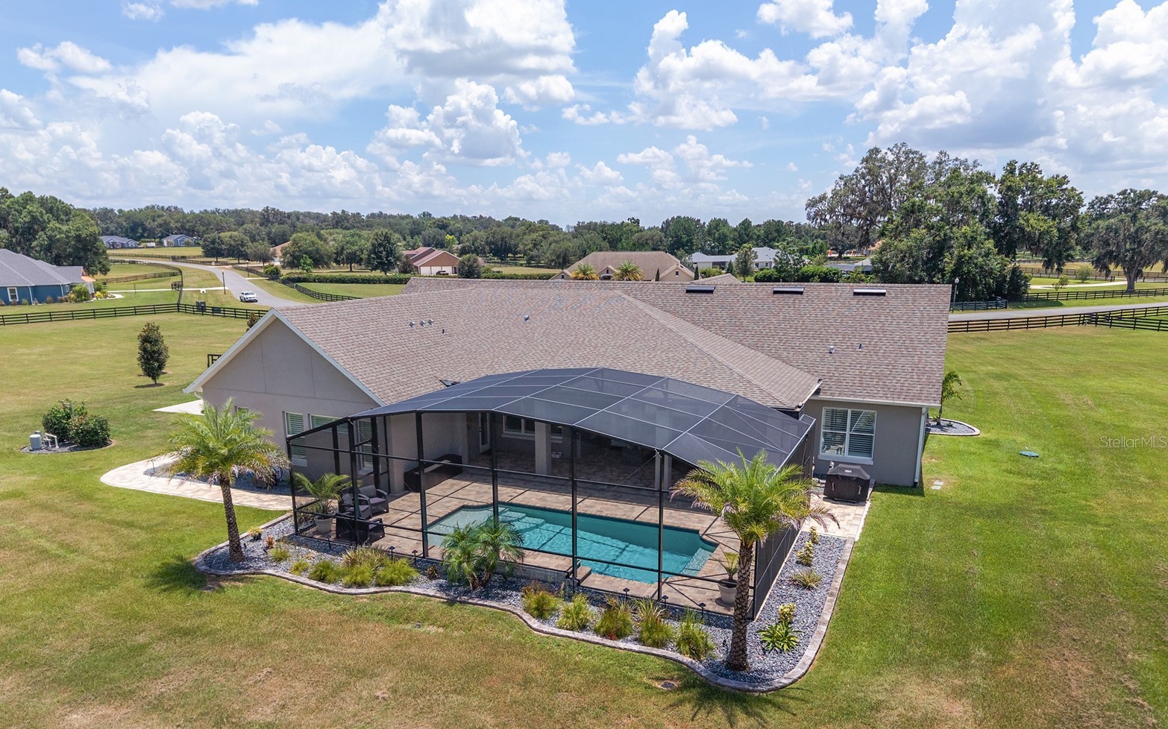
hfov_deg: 70.4
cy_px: 441
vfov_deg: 47.3
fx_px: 827
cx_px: 574
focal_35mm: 26
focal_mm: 8.67
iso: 180
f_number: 1.8
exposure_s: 1/5000
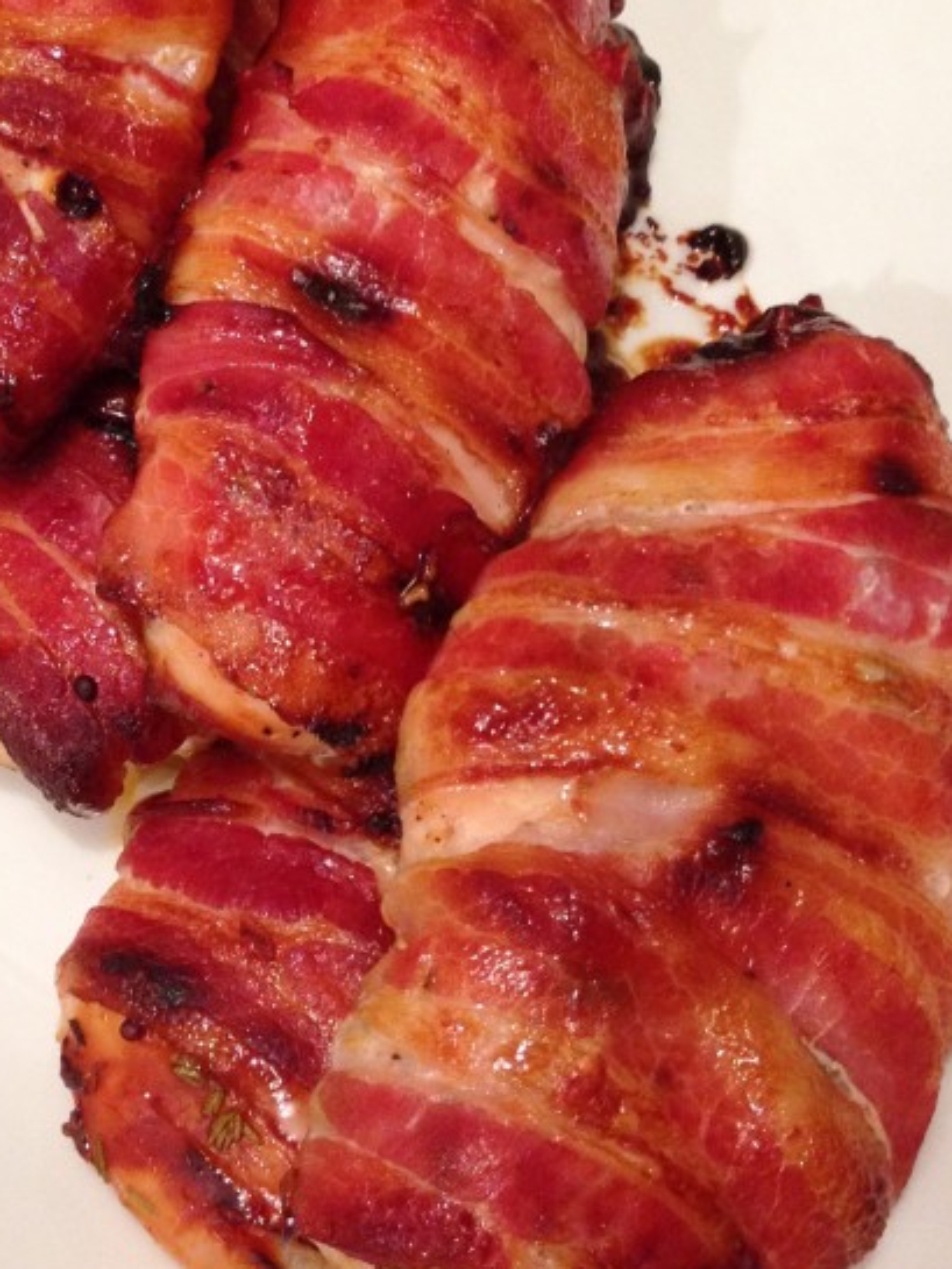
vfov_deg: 31.0
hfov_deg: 23.5
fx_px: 2273
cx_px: 307
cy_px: 442
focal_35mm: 62
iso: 250
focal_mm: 4.12
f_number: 2.4
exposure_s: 1/20
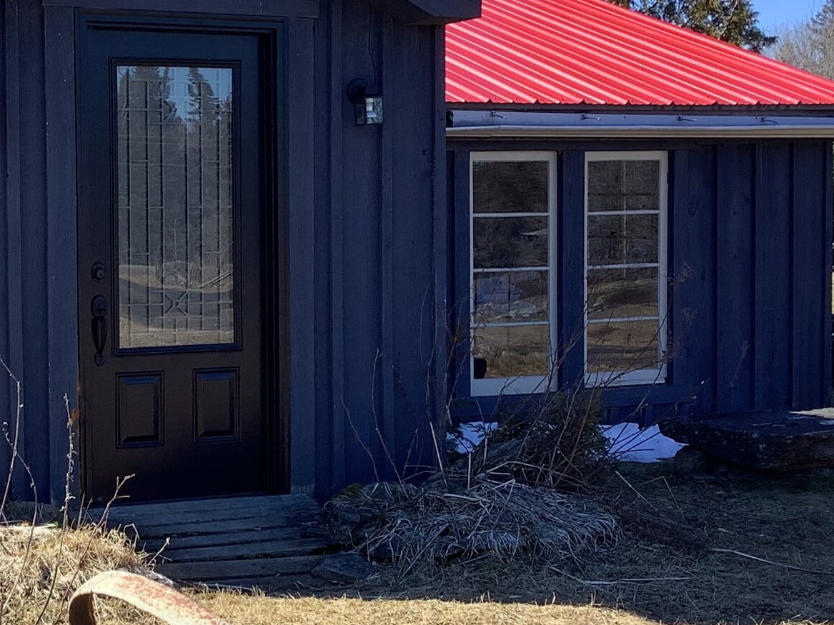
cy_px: 295
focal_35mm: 68
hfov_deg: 27.9
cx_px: 162
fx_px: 1638
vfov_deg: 21.6
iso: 25
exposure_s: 1/554
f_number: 2.4
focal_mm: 3.3
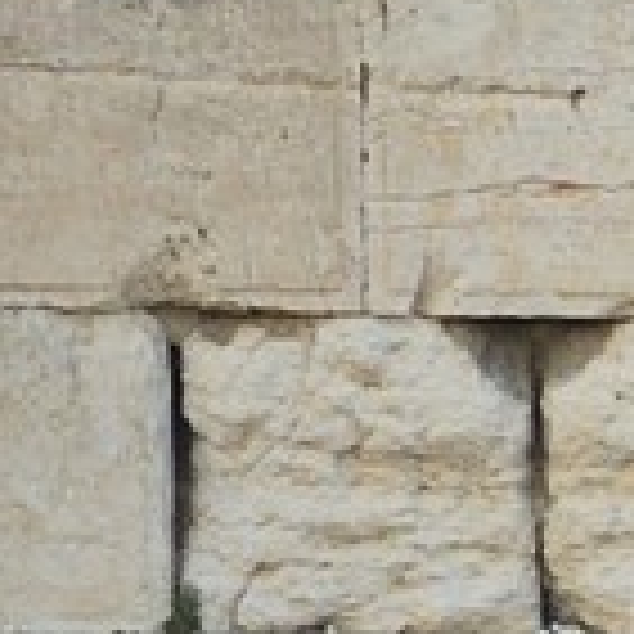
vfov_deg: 0.9
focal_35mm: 1924
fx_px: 39868
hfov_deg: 0.9
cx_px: 3264
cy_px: 1821
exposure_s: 1/160
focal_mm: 200
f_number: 6.3
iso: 800
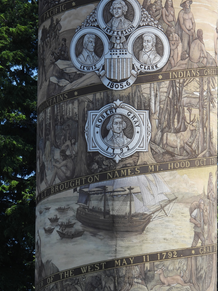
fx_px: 4458
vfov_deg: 3.7
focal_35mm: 531
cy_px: 147
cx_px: 102
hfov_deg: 2.8
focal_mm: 80.3
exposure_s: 1/400
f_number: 5
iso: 100
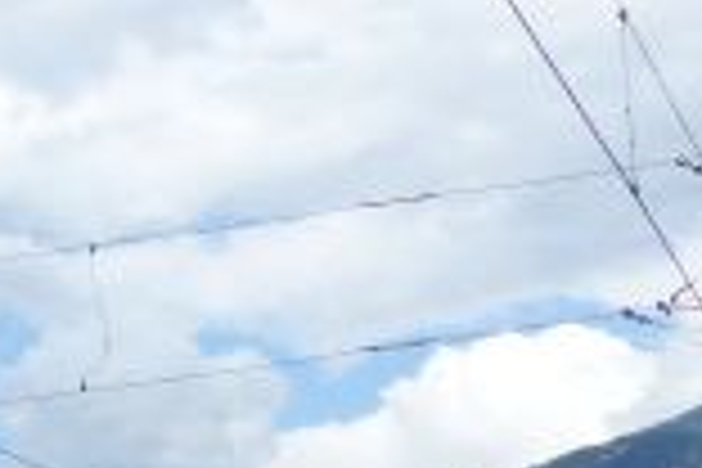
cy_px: 1008
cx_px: -540
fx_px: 2262
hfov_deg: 15.3
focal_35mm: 116
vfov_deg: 10.6
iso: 100
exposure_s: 1/800
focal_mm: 5.3
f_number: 4
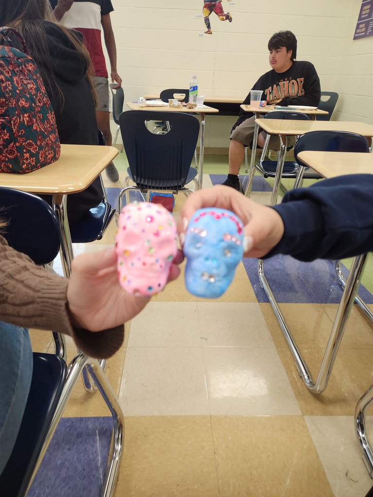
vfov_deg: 73.9
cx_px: 186
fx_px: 330
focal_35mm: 23
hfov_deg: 58.9
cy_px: 248
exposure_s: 1/120
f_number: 1.8
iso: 200
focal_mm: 5.4
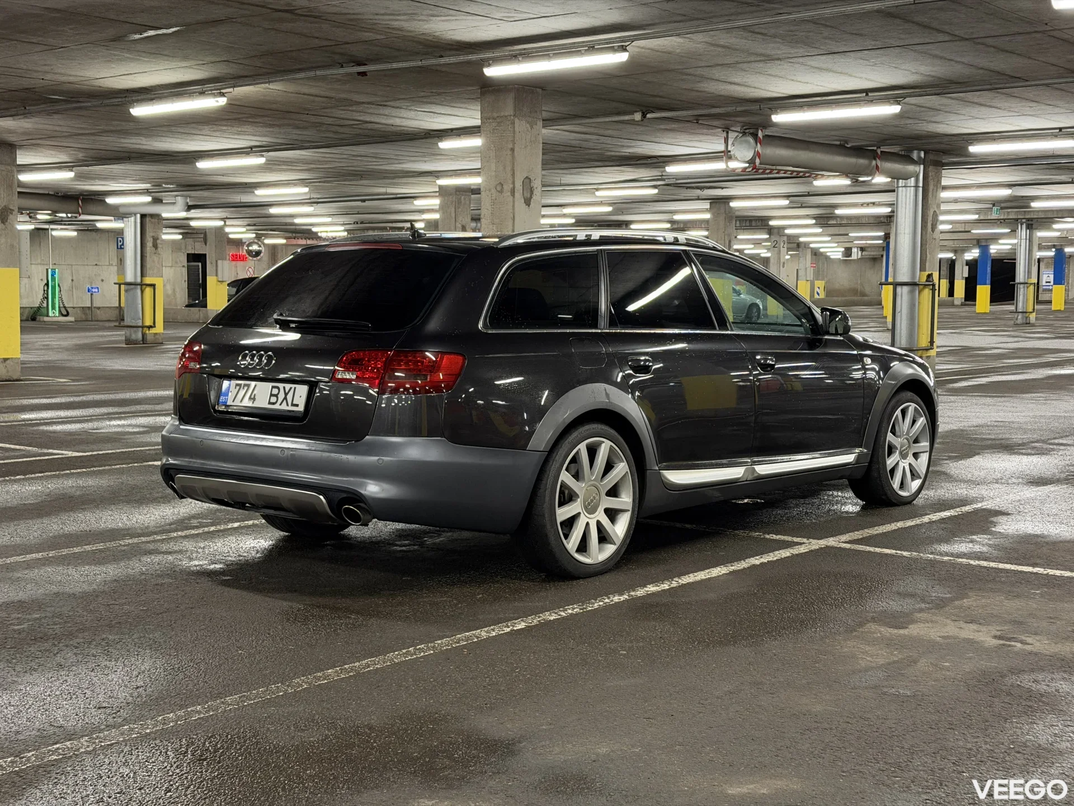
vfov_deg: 30.3
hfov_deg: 39.7
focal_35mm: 48
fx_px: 1489
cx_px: 537
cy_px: 403
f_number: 1.78
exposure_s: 1/50
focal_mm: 6.76
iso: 250
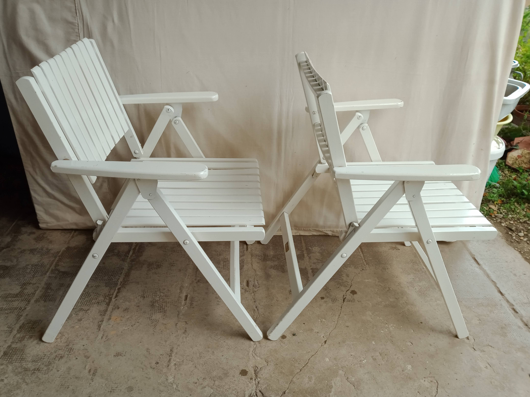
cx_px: 265
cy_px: 198
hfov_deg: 65.3
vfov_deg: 51.4
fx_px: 413
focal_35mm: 27
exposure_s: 1/120
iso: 111
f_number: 2
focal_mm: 3.54
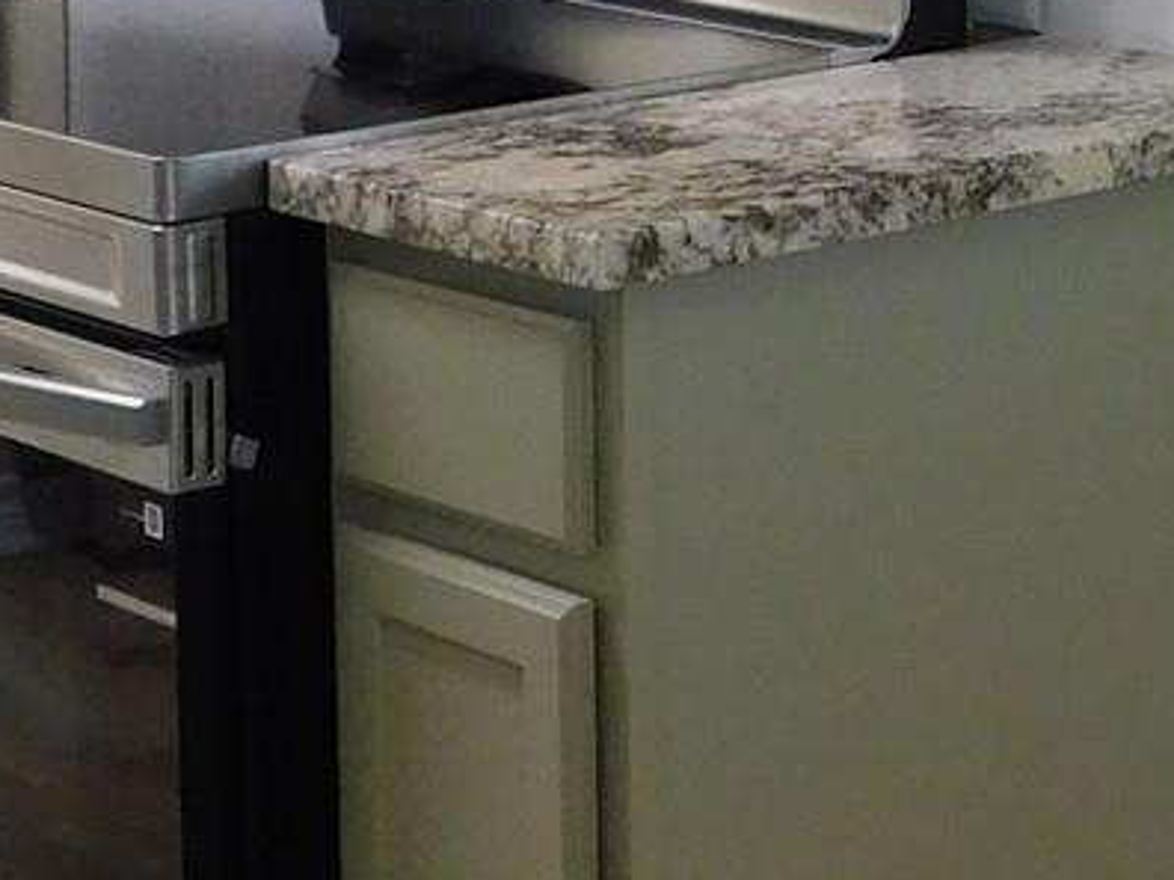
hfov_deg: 15.5
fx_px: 4036
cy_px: -373
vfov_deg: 12.0
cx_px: 1675
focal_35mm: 119
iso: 180
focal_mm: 4
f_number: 3
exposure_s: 1/30
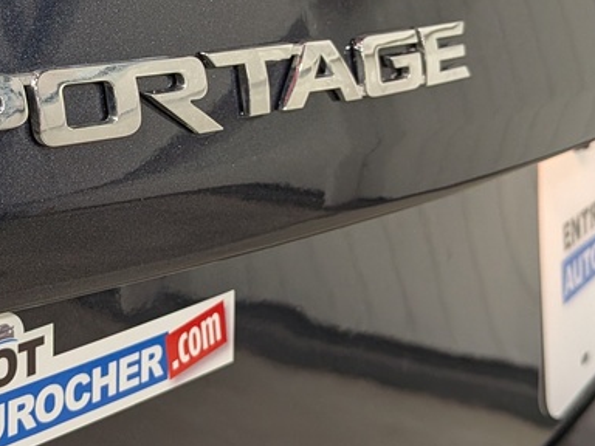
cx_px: 129
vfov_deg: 22.7
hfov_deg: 29.6
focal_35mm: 64
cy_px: 108
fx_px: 1100
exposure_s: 1/100
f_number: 1.7
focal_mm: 4.53
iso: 222
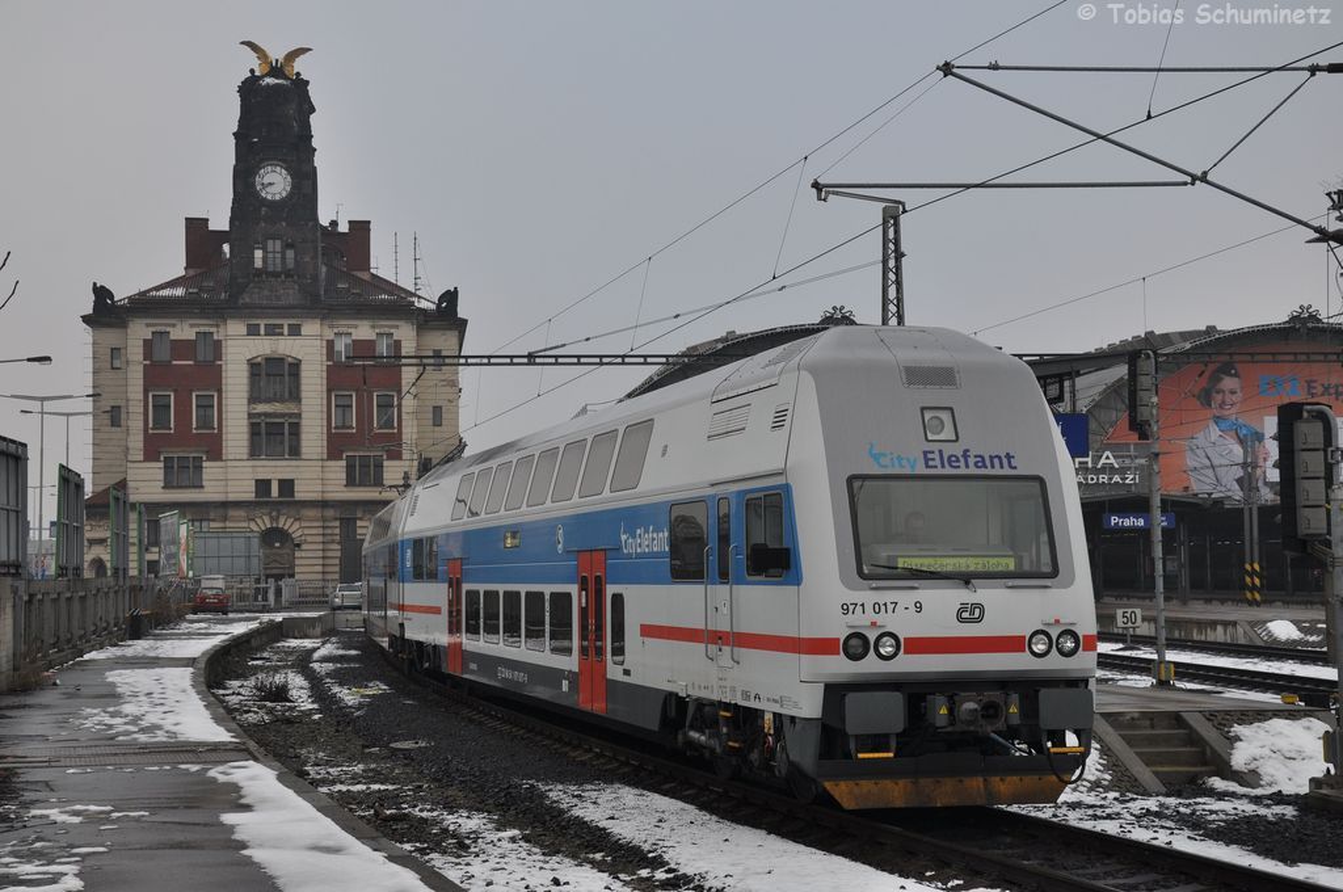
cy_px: 446
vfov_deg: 25.7
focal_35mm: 52
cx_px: 672
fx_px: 1956
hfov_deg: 37.9
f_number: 8
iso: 250
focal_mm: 35
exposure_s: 1/160
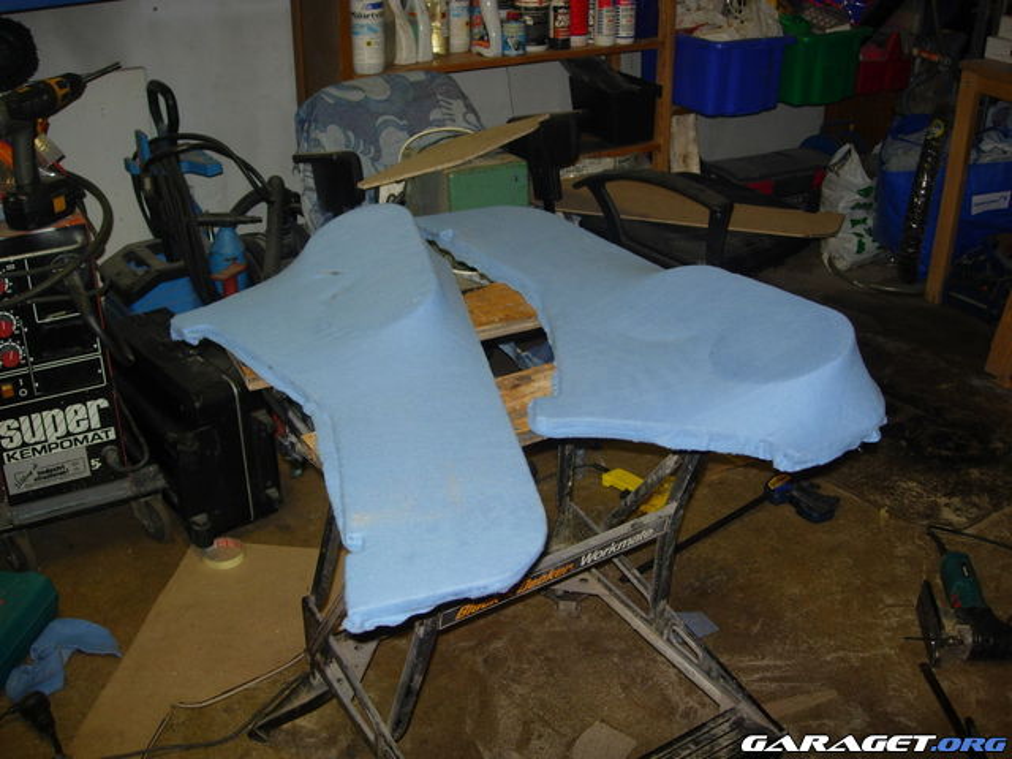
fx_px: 1111
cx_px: 506
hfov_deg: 49.0
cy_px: 380
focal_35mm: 38
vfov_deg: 37.7
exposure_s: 1/64
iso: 79
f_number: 2.8
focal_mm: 7.8
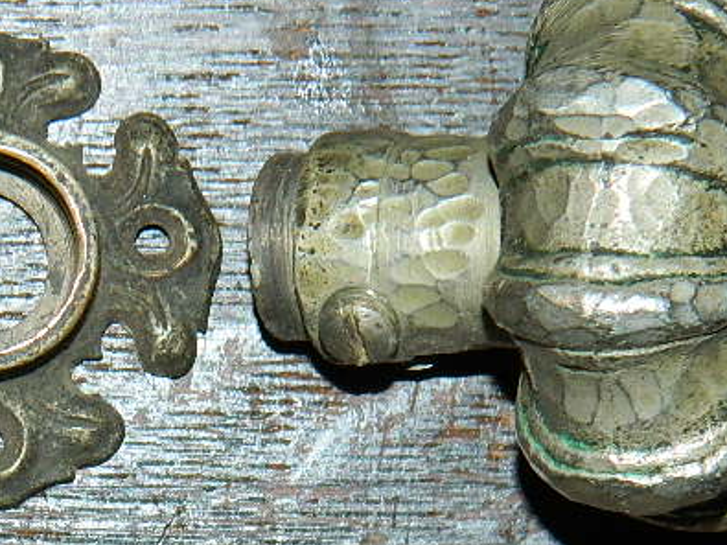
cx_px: 232
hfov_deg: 9.1
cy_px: 606
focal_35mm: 218
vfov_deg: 6.8
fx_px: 4577
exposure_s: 1/50
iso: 200
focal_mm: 15.1
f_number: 4.2
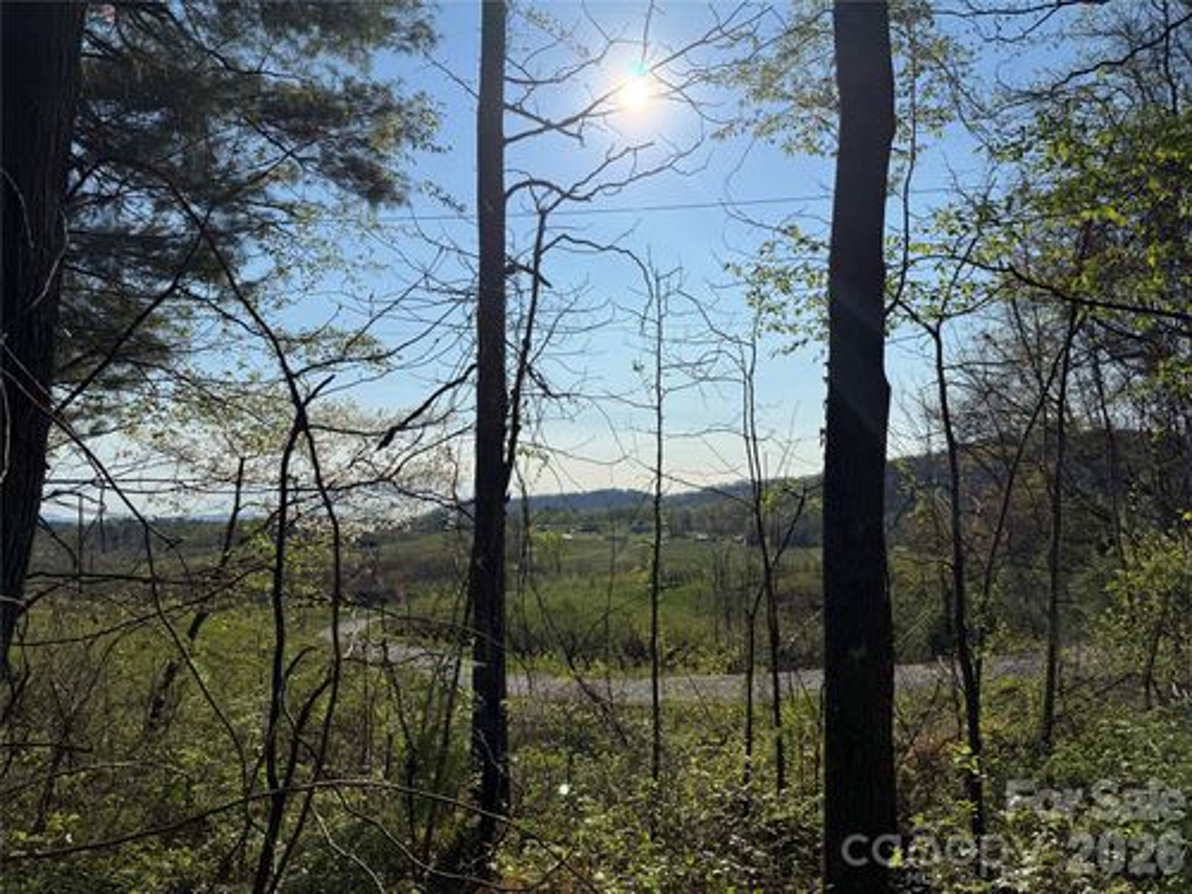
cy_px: 447
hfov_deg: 71.6
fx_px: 826
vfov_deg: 56.8
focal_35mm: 24
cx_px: 596
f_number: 1.78
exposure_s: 1/14286
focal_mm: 6.76
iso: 80
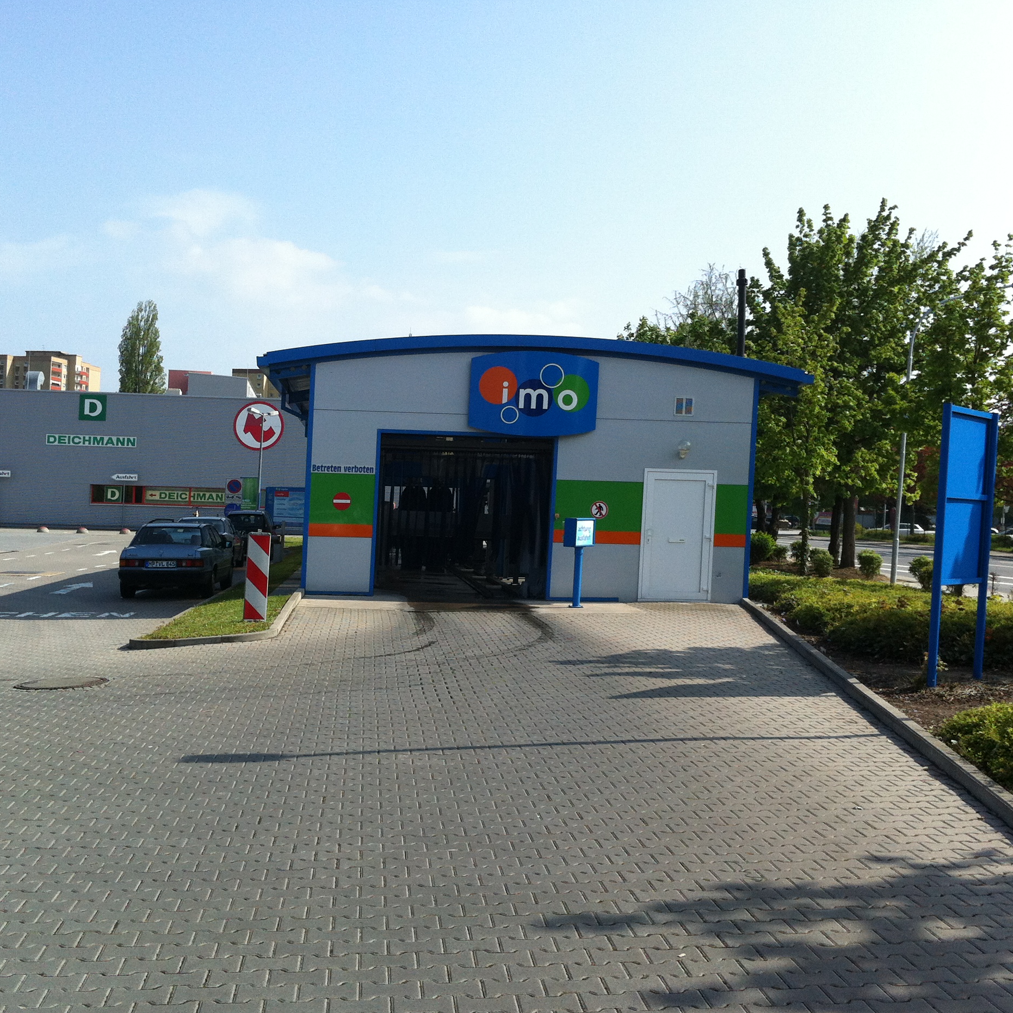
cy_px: 521
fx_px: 1424
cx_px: 450
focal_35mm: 43
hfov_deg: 39.1
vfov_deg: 39.2
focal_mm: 3.85
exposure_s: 1/1257
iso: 80
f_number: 2.8
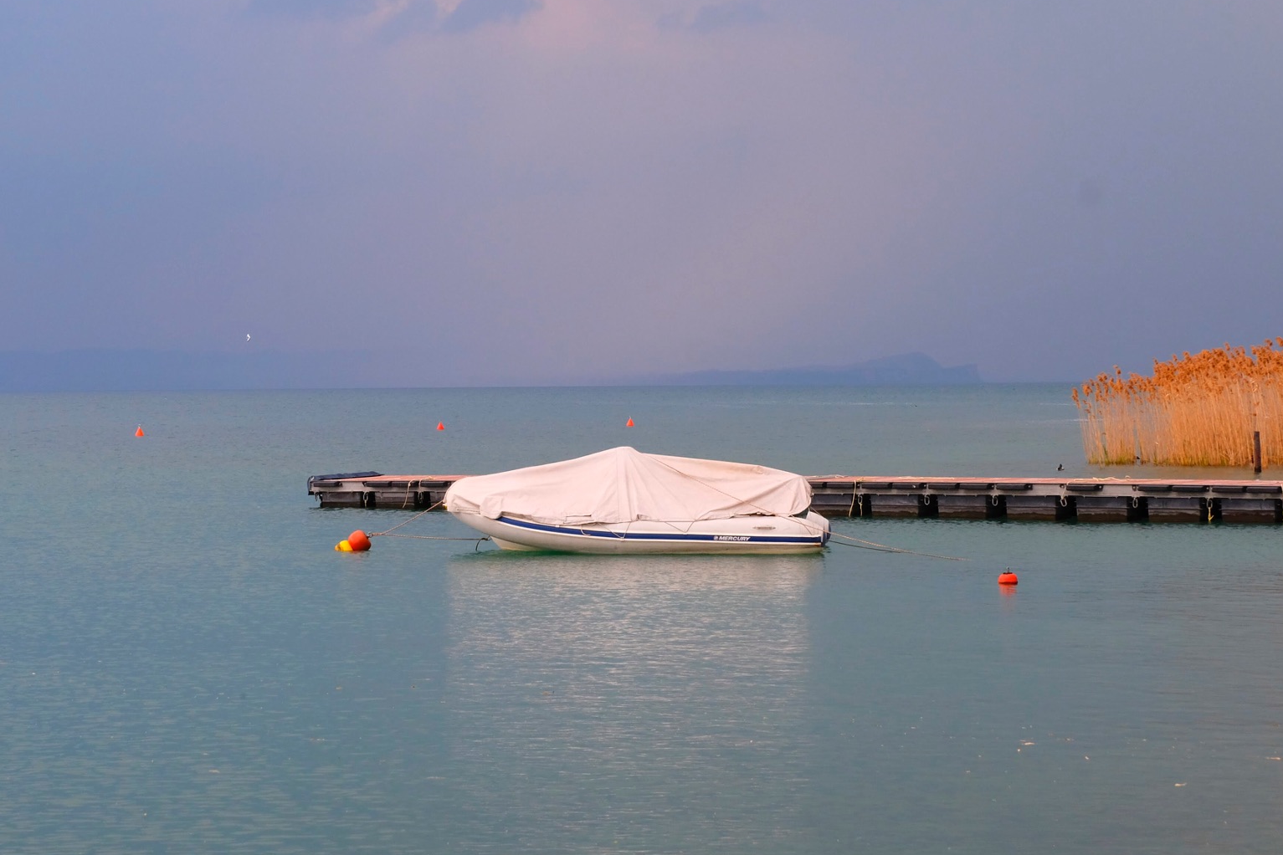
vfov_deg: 16.1
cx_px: 581
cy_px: 339
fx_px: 3029
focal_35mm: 85
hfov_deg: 23.9
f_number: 11
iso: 800
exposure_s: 1/18
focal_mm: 40.2
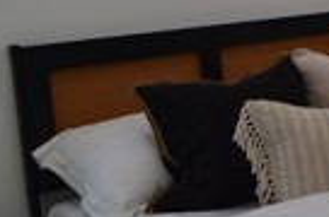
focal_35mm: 81
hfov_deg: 18.1
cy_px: 19
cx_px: 636
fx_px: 740
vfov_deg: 16.5
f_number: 11
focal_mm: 11.5
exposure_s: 1/20
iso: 320
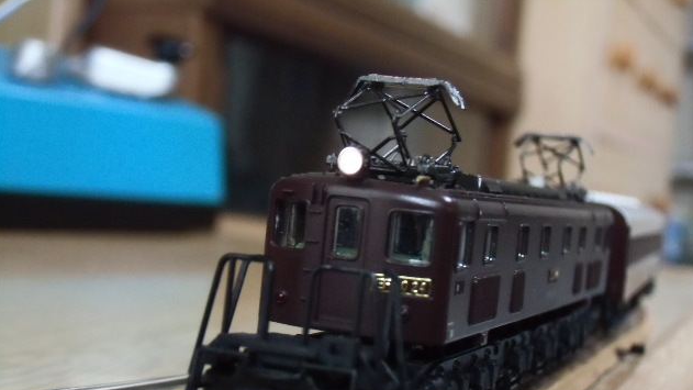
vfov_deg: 19.1
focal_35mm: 63
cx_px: 347
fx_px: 1158
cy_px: 260
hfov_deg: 33.3
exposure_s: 1/60
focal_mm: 10.11
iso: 800
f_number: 4.5
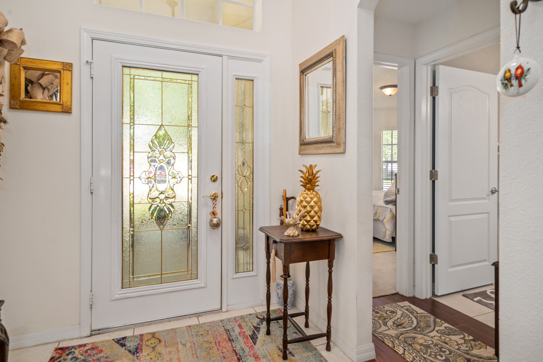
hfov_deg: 84.0
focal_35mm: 20
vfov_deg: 61.9
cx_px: 272
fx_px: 302
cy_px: 181
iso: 320
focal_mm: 20
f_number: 8
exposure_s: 1/4
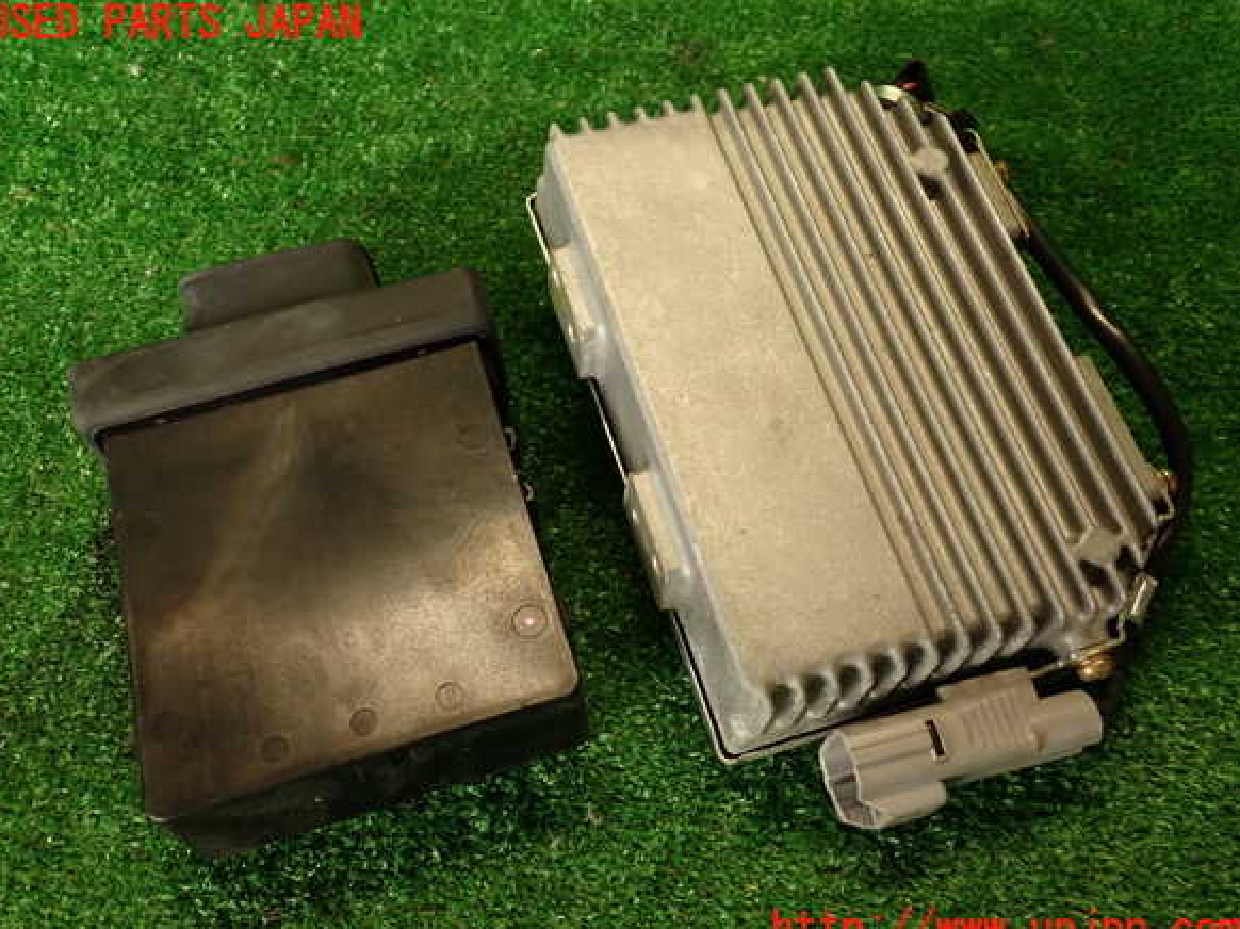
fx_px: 1182
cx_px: 614
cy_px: 477
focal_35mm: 33
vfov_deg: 42.9
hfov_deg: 55.4
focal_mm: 5.79
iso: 200
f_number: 2.4
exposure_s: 1/50
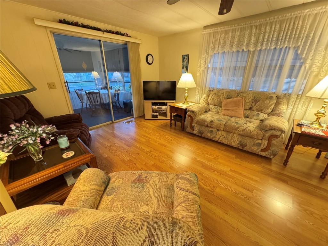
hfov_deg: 102.1
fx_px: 133
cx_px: 164
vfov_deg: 85.7
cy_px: 123
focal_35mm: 14
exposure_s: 1/30
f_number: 2.2
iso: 1250
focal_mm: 2.22
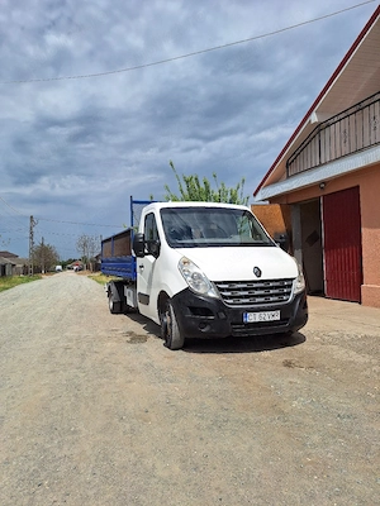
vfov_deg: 73.9
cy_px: 253
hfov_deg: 58.9
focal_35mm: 23
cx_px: 190
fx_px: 337
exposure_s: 1/10000
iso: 40
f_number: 1.8
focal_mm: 5.54
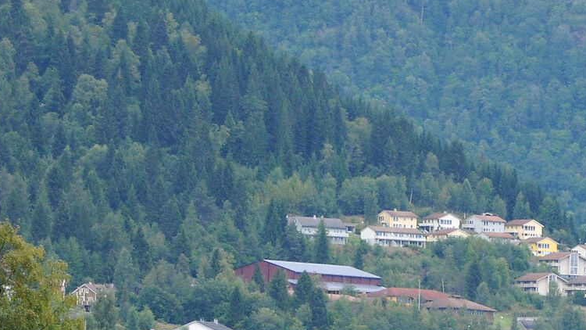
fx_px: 6247
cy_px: 598
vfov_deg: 3.0
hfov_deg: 5.4
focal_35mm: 402
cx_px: 514
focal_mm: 80
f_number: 9
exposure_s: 1/200
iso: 400
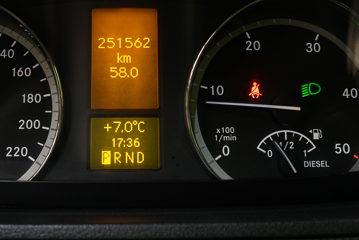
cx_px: 130
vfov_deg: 26.8
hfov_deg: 39.3
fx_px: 499
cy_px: 77
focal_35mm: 50
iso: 1250
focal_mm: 29
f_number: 5.6
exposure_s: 1/20
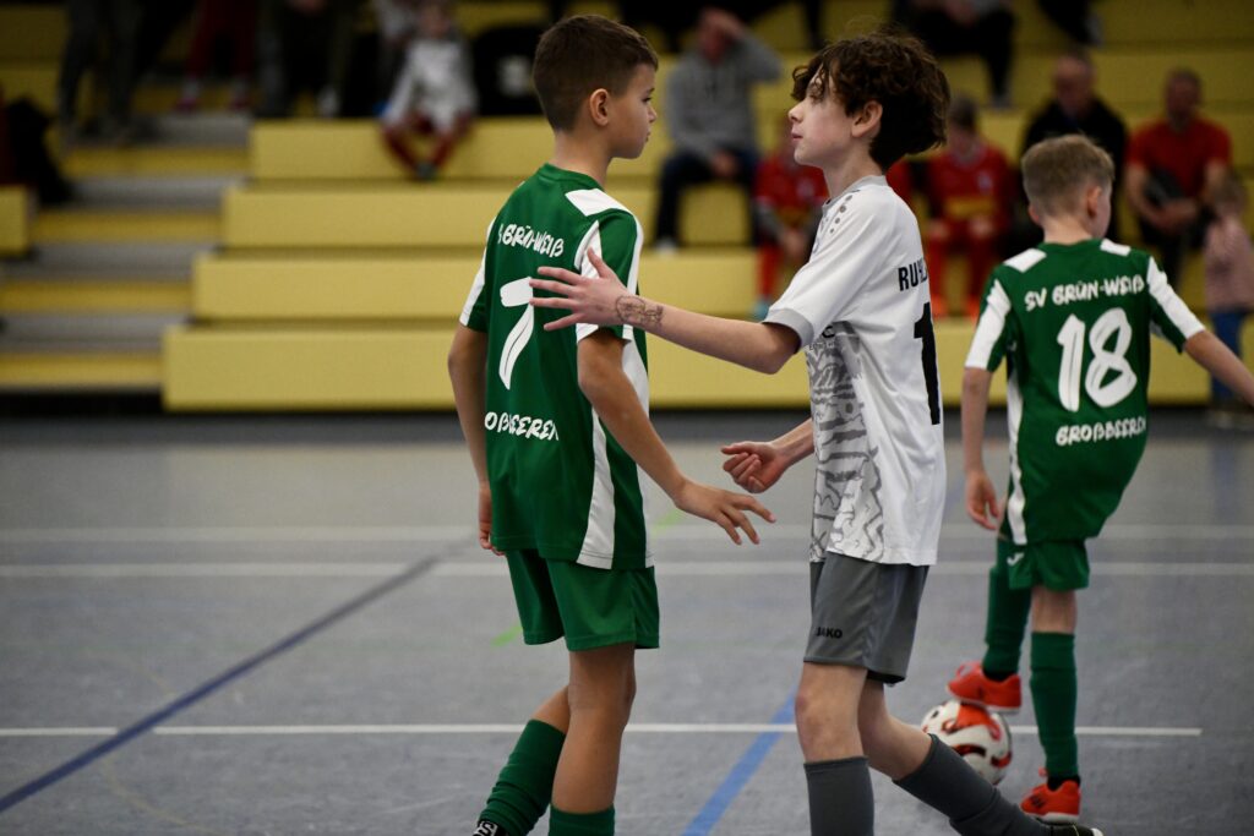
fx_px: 5051
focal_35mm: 145
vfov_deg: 9.5
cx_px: 627
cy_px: 418
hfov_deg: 14.2
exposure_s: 1/1250
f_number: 2.8
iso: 5000
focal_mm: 145
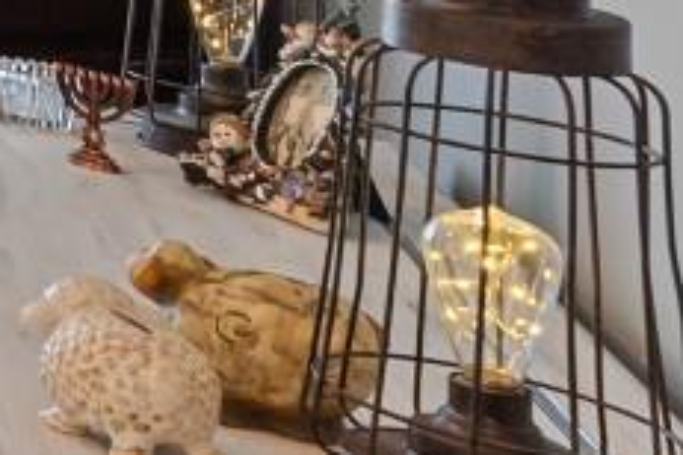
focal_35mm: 98
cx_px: -1446
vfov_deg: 12.5
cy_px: -414
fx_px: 1859
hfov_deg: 11.0
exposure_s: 1/8
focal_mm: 14
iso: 500
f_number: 8
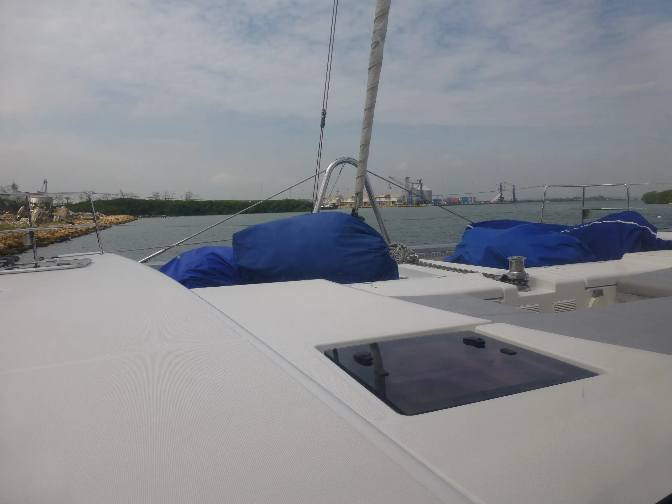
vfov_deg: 56.8
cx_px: 336
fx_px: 466
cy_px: 252
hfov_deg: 71.6
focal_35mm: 24
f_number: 4
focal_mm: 4.3
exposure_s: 1/800
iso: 100
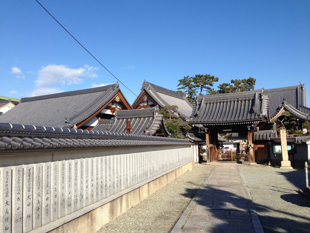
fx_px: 296
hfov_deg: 55.4
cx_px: 155
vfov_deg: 42.9
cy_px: 116
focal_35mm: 33
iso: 50
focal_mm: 4.12
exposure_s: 1/1695
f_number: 2.4
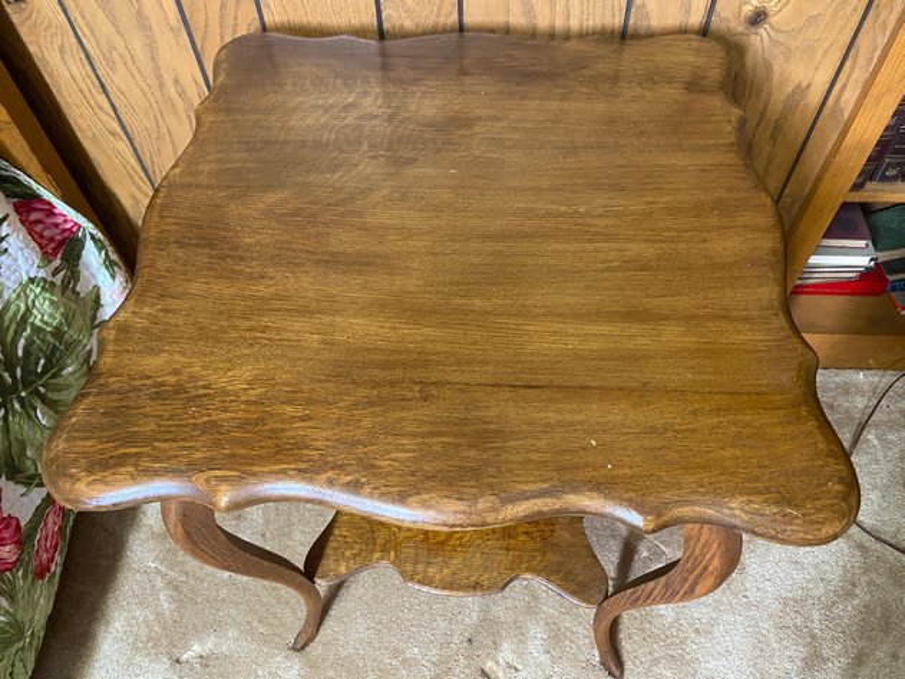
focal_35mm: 26
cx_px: 452
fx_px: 680
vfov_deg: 53.0
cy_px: 340
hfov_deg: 67.3
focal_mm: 4.25
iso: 500
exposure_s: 1/40
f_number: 1.8
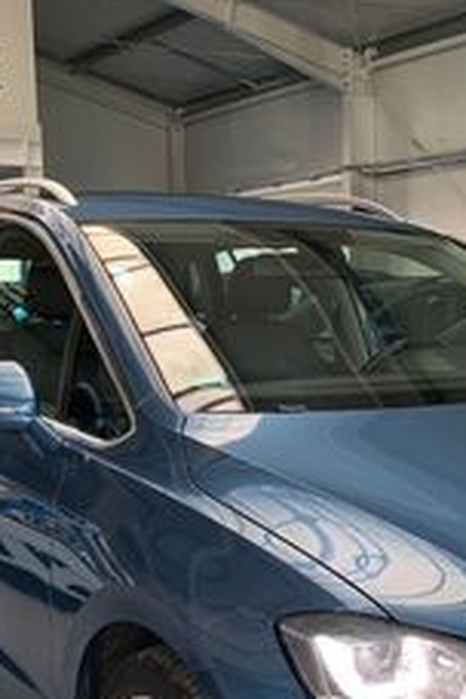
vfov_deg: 33.6
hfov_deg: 23.2
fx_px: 1126
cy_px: 546
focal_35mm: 58
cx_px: 322
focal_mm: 4.25
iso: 100
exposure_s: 1/69
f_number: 1.8
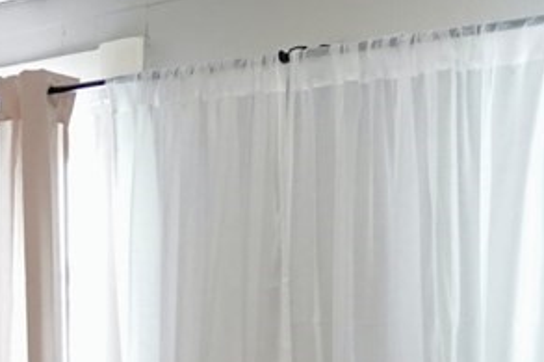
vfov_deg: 11.5
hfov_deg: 17.0
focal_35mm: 112
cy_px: 614
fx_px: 1691
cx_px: -191
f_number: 4
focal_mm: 16
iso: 4000
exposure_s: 1/60
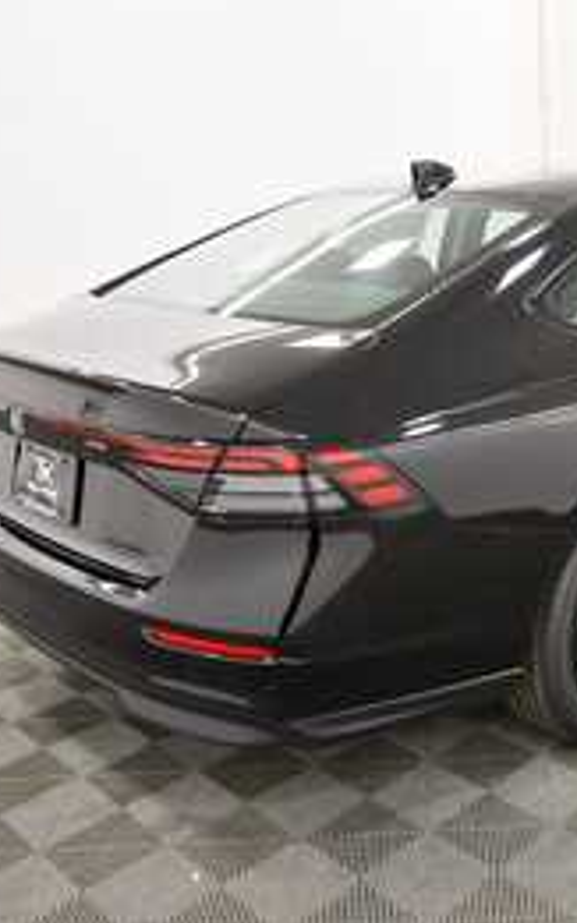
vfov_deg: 50.4
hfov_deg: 31.7
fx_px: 982
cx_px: 481
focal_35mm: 39
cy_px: 454
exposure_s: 1/125
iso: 1400
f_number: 5.3
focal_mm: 17
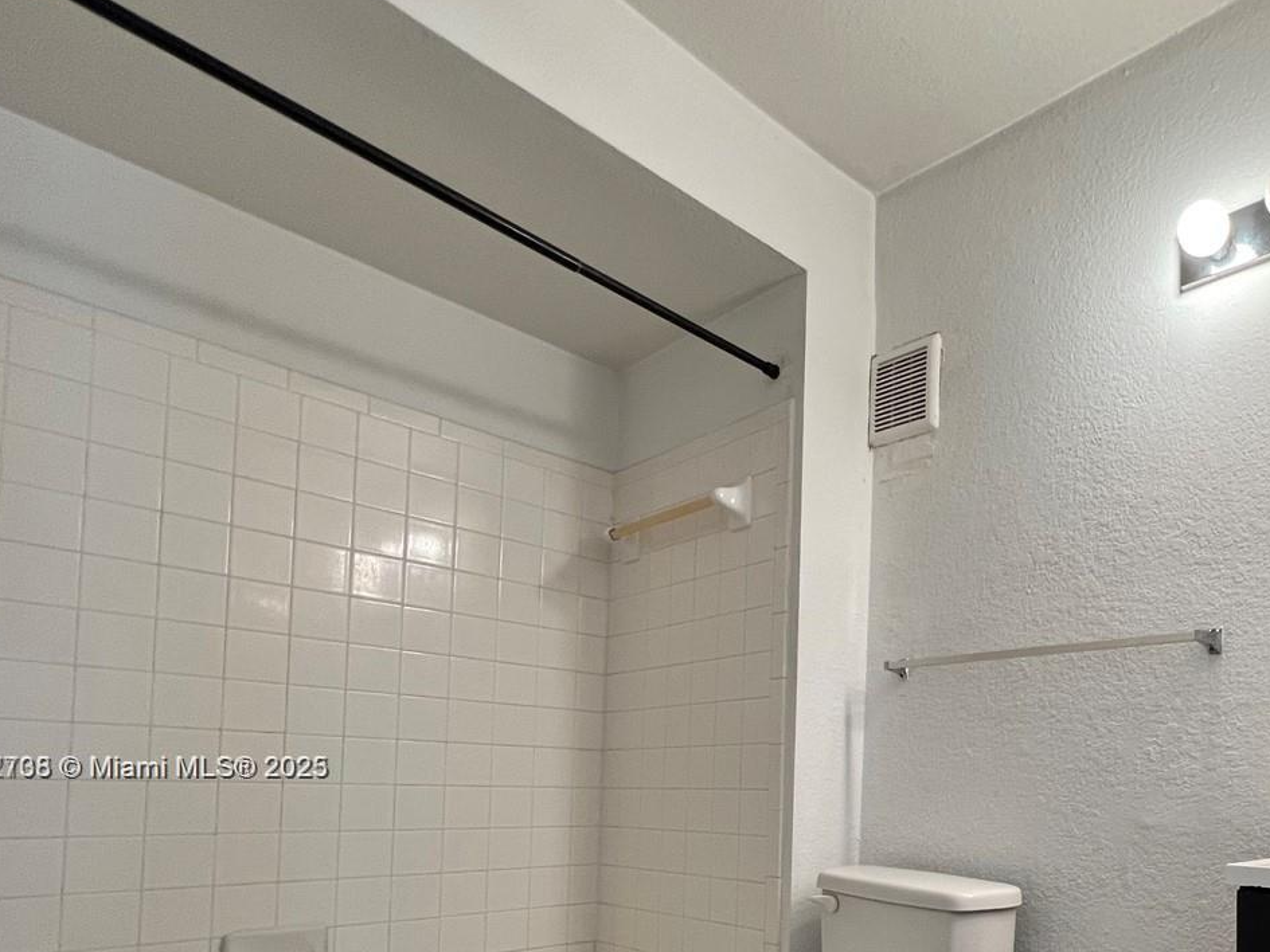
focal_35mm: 22
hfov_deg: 70.5
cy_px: 769
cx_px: 973
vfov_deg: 56.4
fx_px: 807
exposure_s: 1/60
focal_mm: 1.57
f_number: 1.8
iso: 125
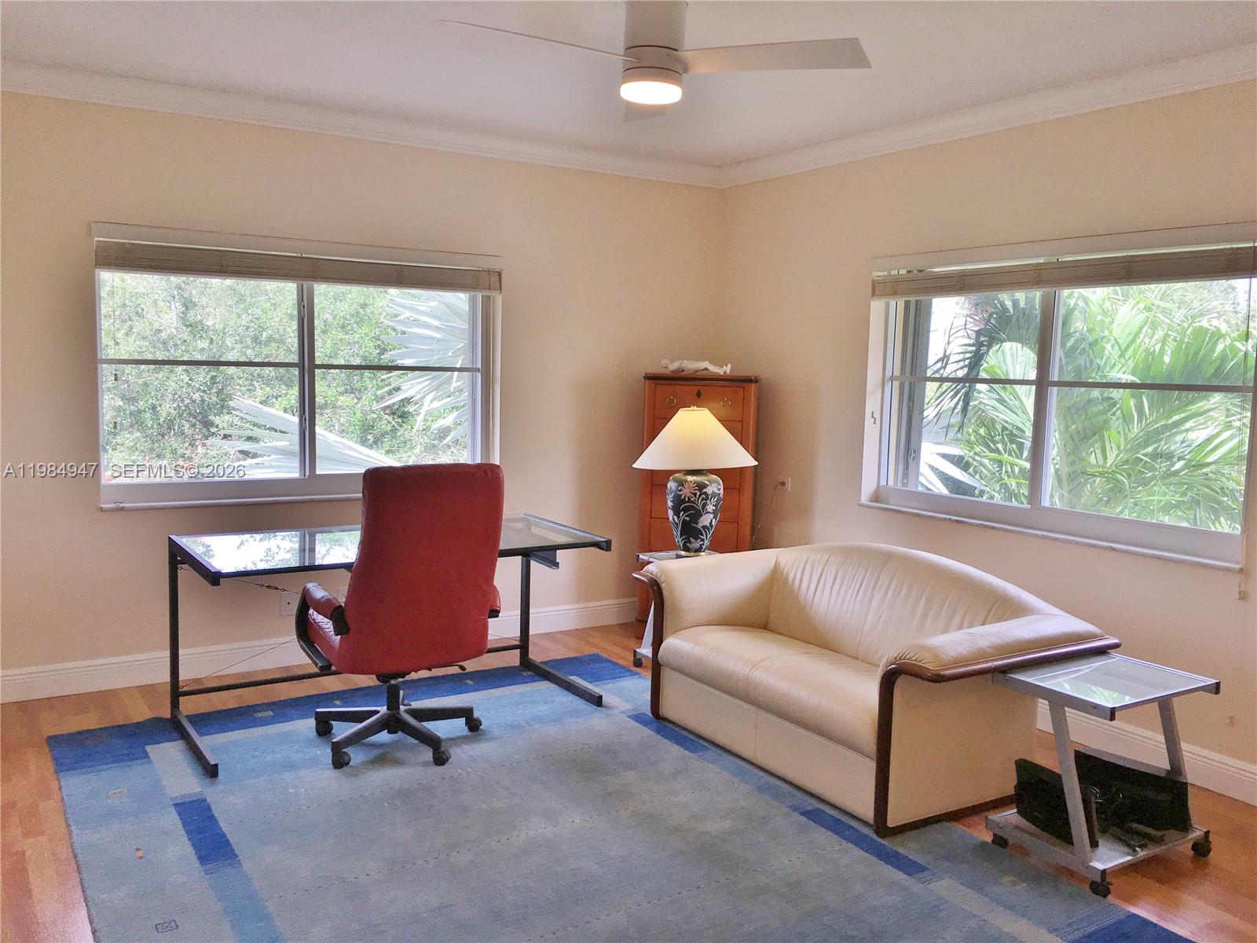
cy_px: 472
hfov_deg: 61.7
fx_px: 1053
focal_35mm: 29
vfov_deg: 48.2
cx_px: 628
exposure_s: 1/120
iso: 32
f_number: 2.2
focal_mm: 4.15
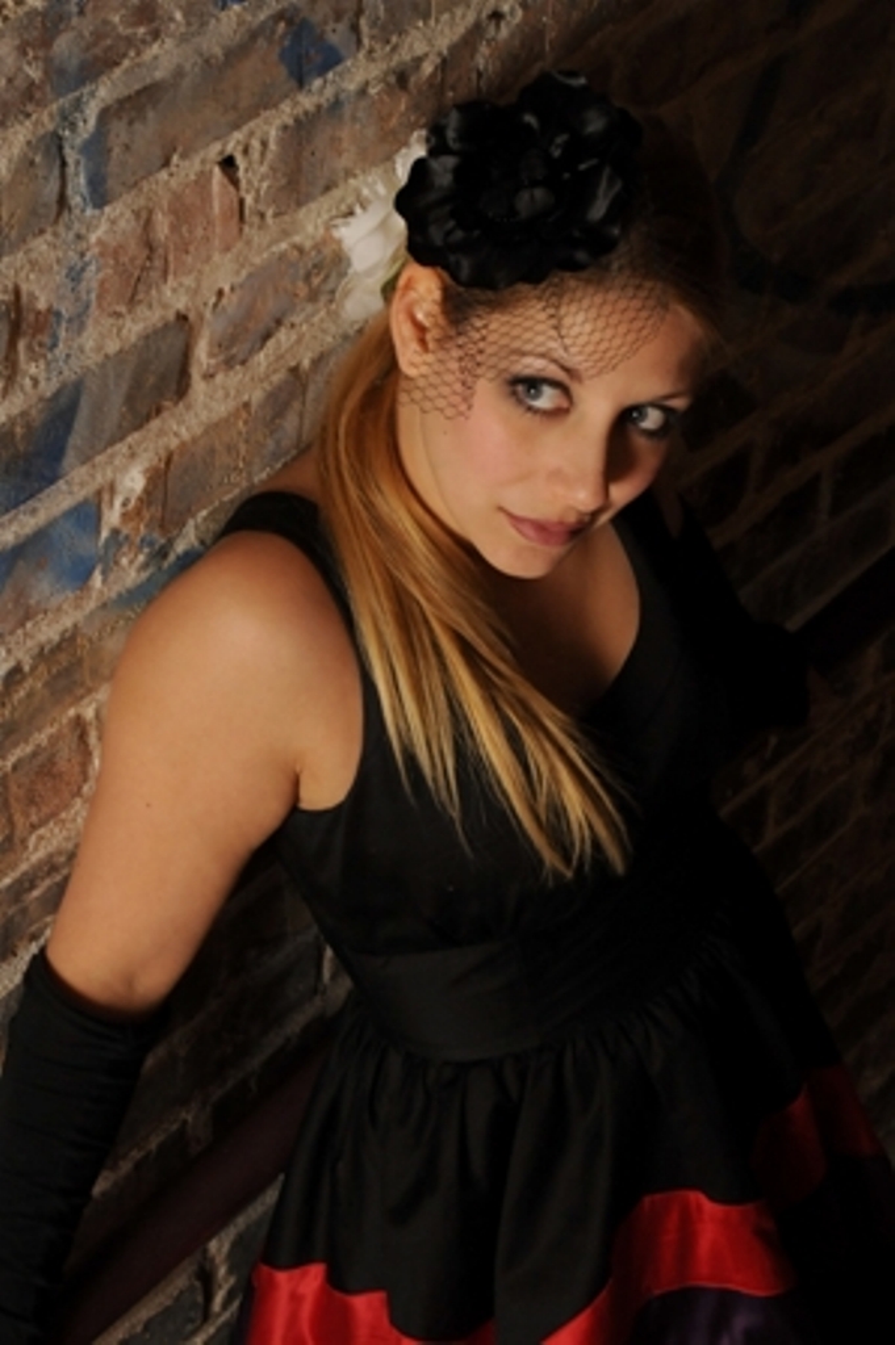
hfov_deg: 13.4
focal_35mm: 102
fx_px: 3810
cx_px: 448
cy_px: 672
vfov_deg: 20.0
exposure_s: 1/125
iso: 800
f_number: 16
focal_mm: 68
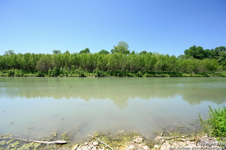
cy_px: 75
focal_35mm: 14
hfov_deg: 104.3
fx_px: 88
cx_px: 113
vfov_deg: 81.1
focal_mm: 14
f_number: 6.3
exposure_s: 1/8000
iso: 2000
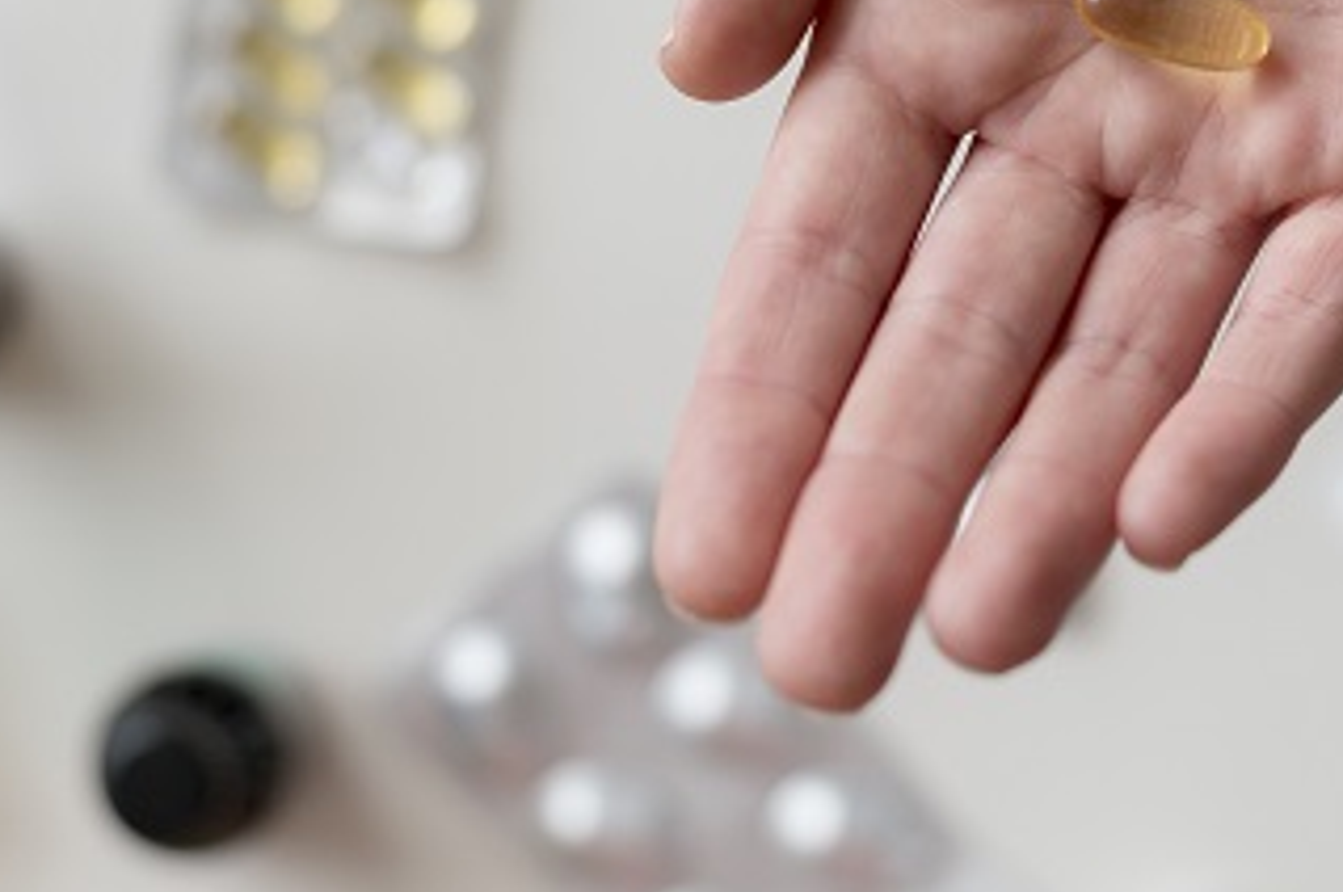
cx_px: 947
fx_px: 3503
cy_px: 149
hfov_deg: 21.6
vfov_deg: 14.4
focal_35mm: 94
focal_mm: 50
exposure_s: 1/320
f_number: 2.8
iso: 250
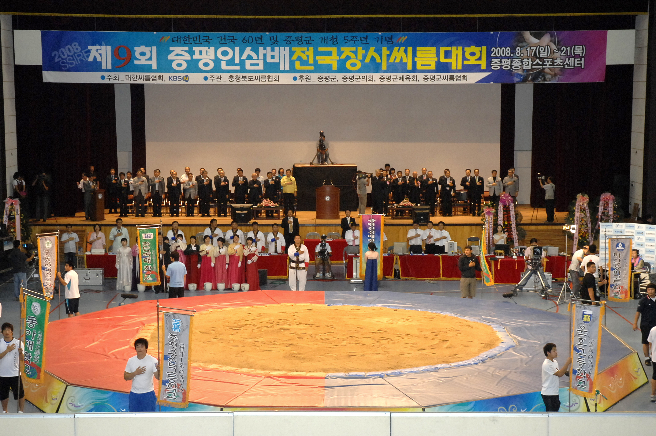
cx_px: 328
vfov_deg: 18.9
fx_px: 1310
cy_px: 218
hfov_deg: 28.1
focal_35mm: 72
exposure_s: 1/60
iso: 800
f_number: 6.7
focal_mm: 48
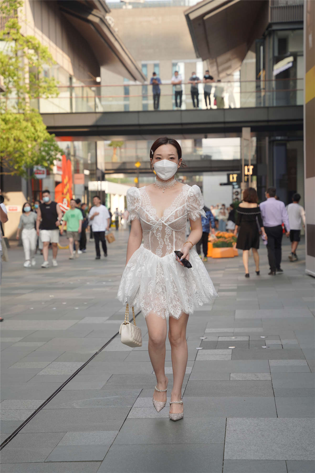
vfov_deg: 28.8
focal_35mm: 70
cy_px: 236
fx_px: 919
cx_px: 158
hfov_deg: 19.5
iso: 500
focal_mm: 70
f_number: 4
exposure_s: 1/800
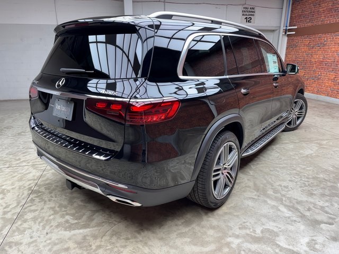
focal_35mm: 24
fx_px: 235
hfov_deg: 71.6
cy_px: 127
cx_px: 170
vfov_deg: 56.8
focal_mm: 6.76
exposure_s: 1/120
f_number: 1.78
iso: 100
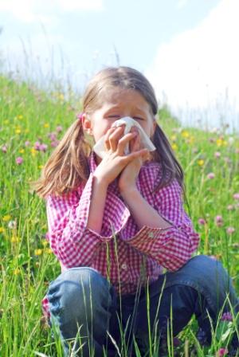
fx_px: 774
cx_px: 120
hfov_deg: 17.5
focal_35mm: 78
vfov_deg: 26.0
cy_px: 178
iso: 125
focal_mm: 52
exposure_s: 1/250
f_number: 5.6
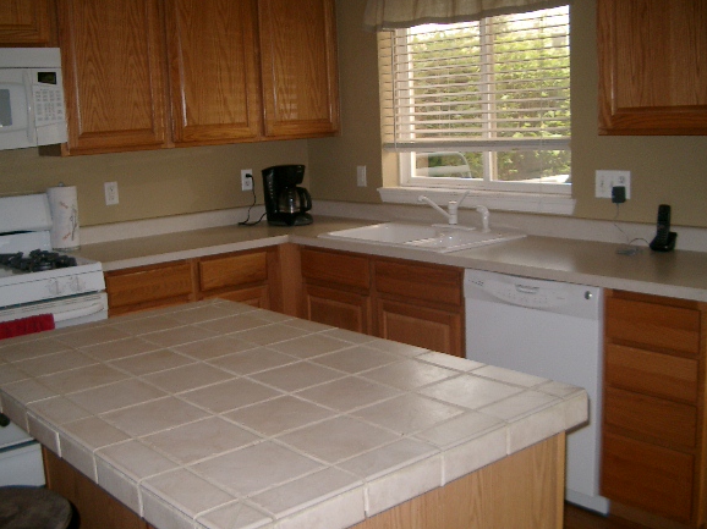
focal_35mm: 41
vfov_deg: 35.1
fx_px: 837
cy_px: 268
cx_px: 345
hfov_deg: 45.8
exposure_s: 1/60
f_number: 2.6
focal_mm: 7.6
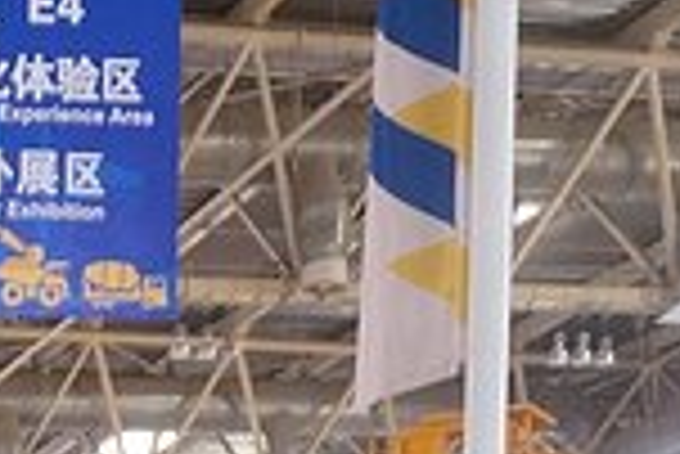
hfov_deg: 13.9
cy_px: 1157
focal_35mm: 127
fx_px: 2401
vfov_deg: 9.4
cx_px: -630
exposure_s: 1/60
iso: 640
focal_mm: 16
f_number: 4
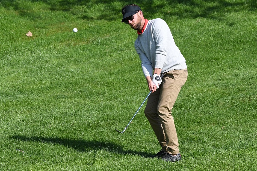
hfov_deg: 9.1
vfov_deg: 6.1
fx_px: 1607
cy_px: 86
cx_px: 128
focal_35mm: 225
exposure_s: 1/1000
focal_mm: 150
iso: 450
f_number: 8
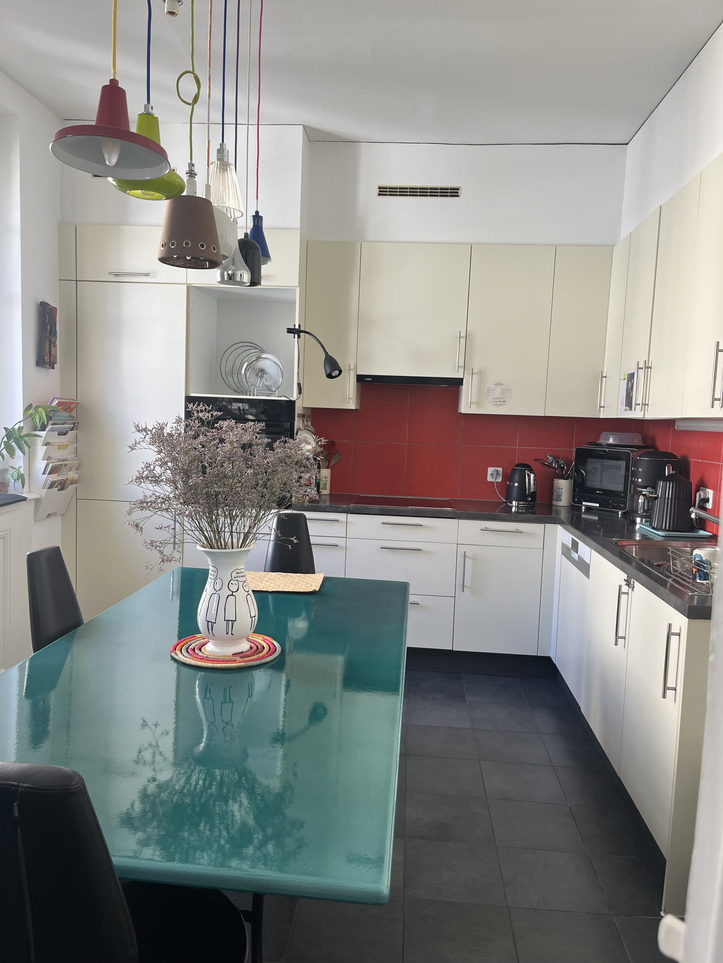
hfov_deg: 53.1
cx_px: 362
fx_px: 724
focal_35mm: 26
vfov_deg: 67.3
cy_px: 482
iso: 64
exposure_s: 1/121
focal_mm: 5.1
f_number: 1.6
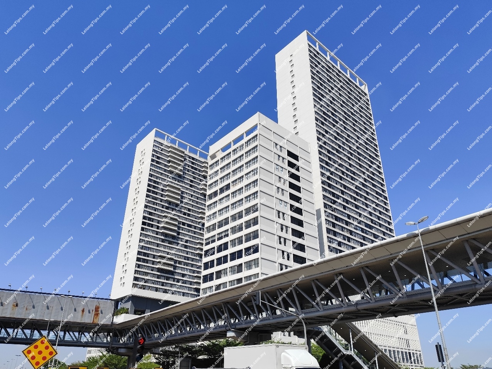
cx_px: 246
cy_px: 184
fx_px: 327
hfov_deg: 73.9
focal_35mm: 23
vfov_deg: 58.9
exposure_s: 1/1208
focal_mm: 6.14
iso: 50
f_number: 1.65
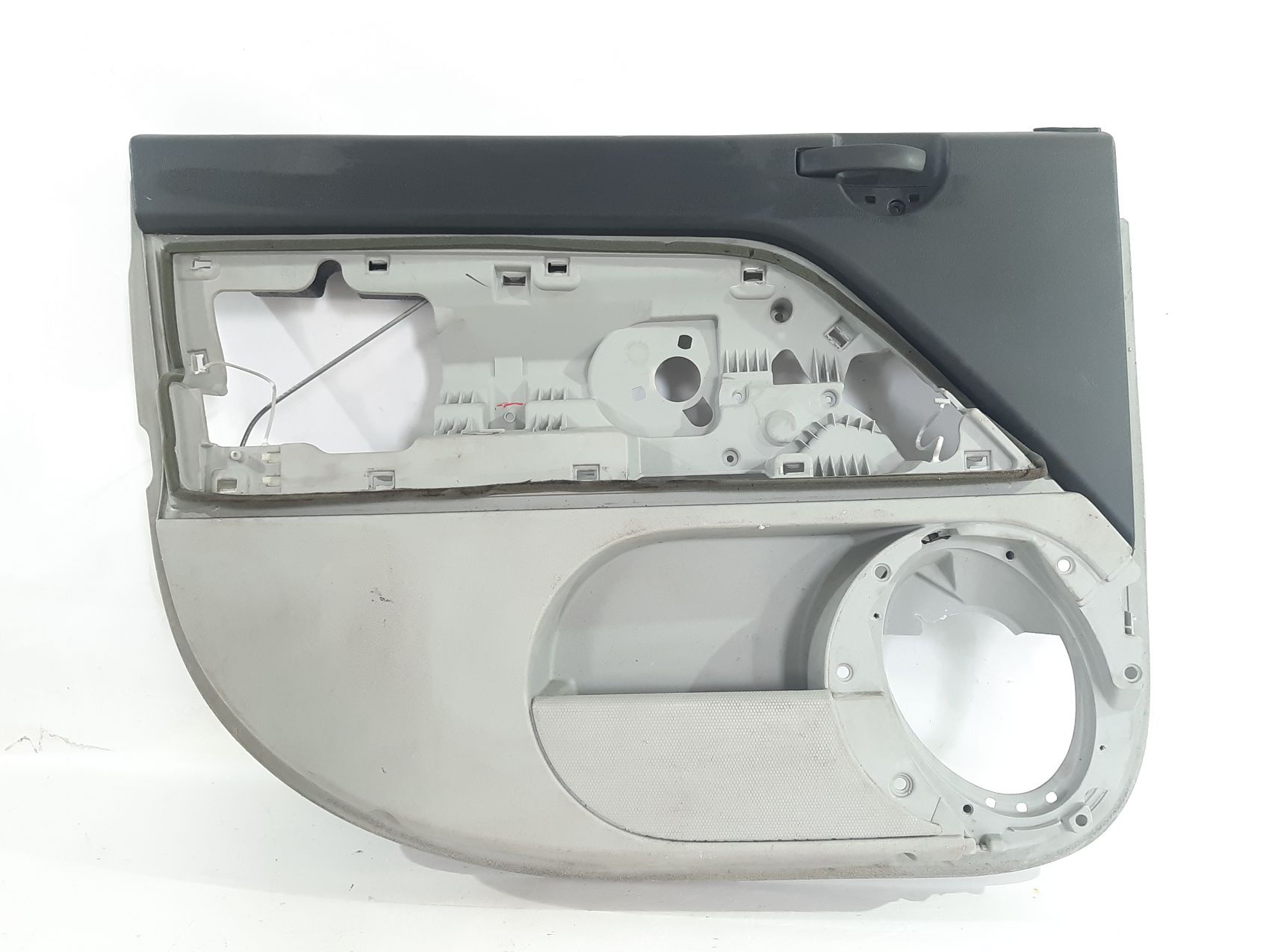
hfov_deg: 65.3
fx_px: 990
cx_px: 634
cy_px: 476
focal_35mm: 27
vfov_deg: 51.3
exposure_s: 1/50
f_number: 1.7
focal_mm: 3.93
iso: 125
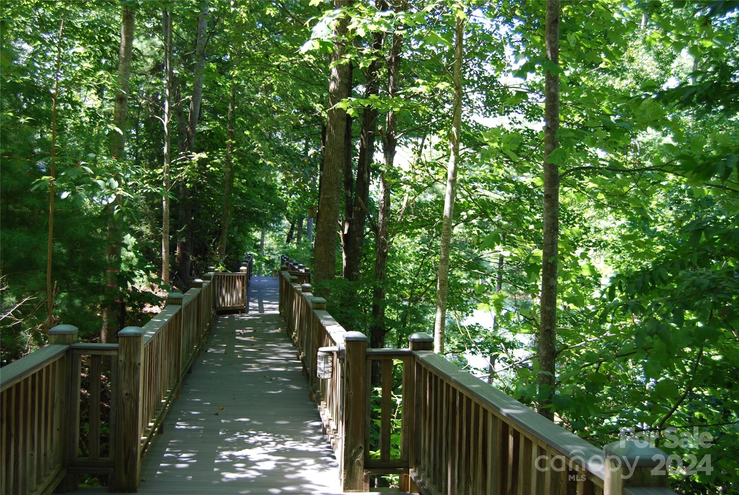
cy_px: 248
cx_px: 370
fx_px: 863
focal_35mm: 42
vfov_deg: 32.0
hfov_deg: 46.4
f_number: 5
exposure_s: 1/100
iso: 200
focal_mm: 28
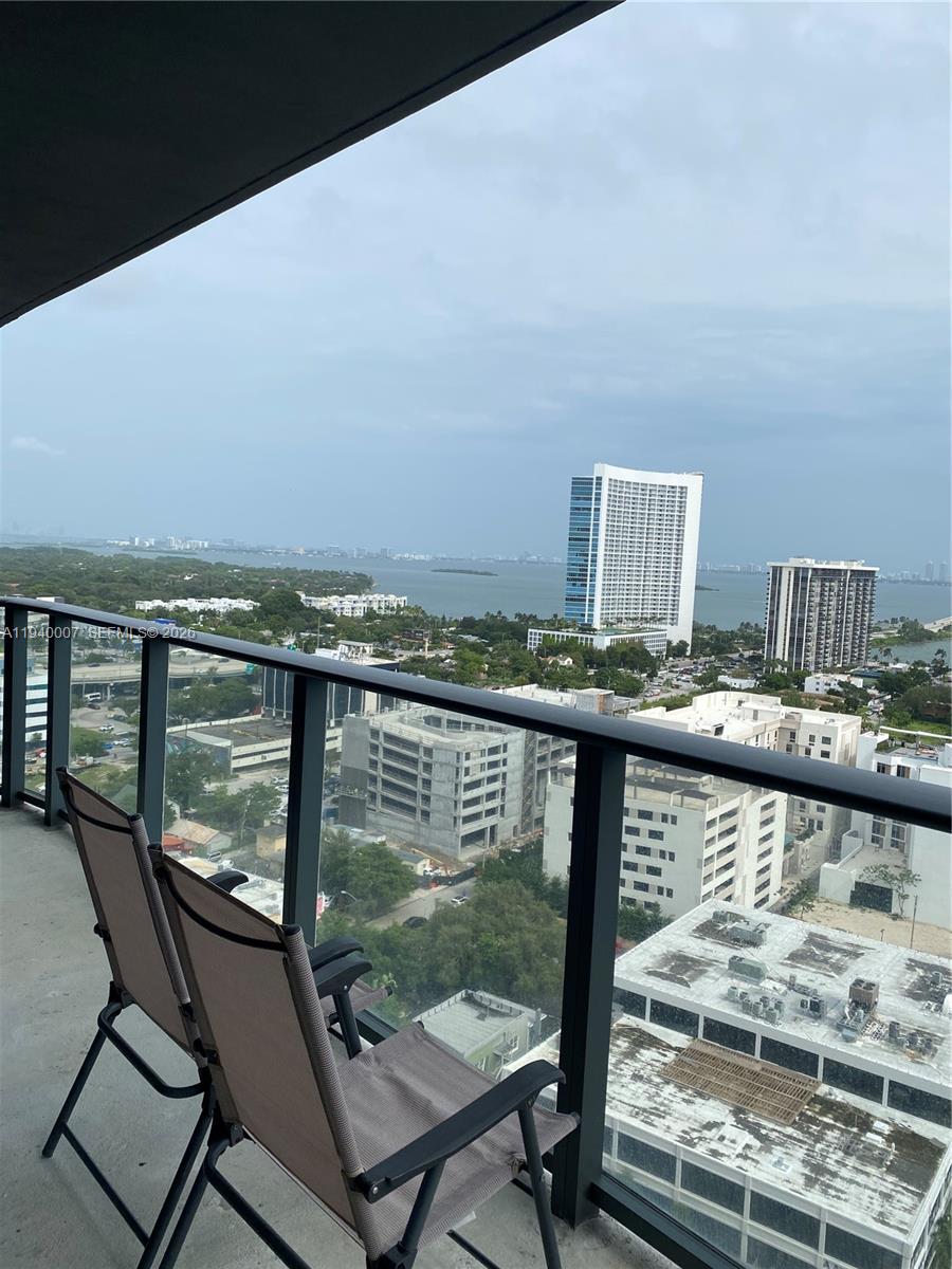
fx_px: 953
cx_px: 476
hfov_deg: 53.1
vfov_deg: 67.3
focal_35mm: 26
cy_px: 634
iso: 32
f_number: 1.8
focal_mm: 4.25
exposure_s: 1/4608
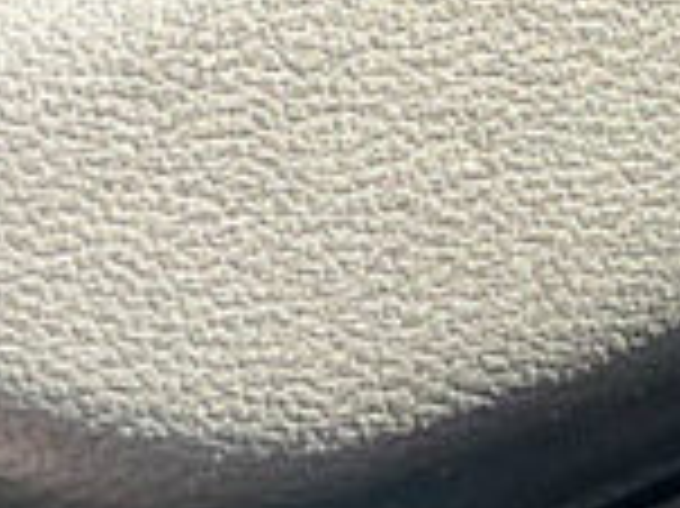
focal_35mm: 154
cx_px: 621
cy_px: 607
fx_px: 3023
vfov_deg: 9.5
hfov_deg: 12.7
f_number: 1.8
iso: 64
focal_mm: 3
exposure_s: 1/120
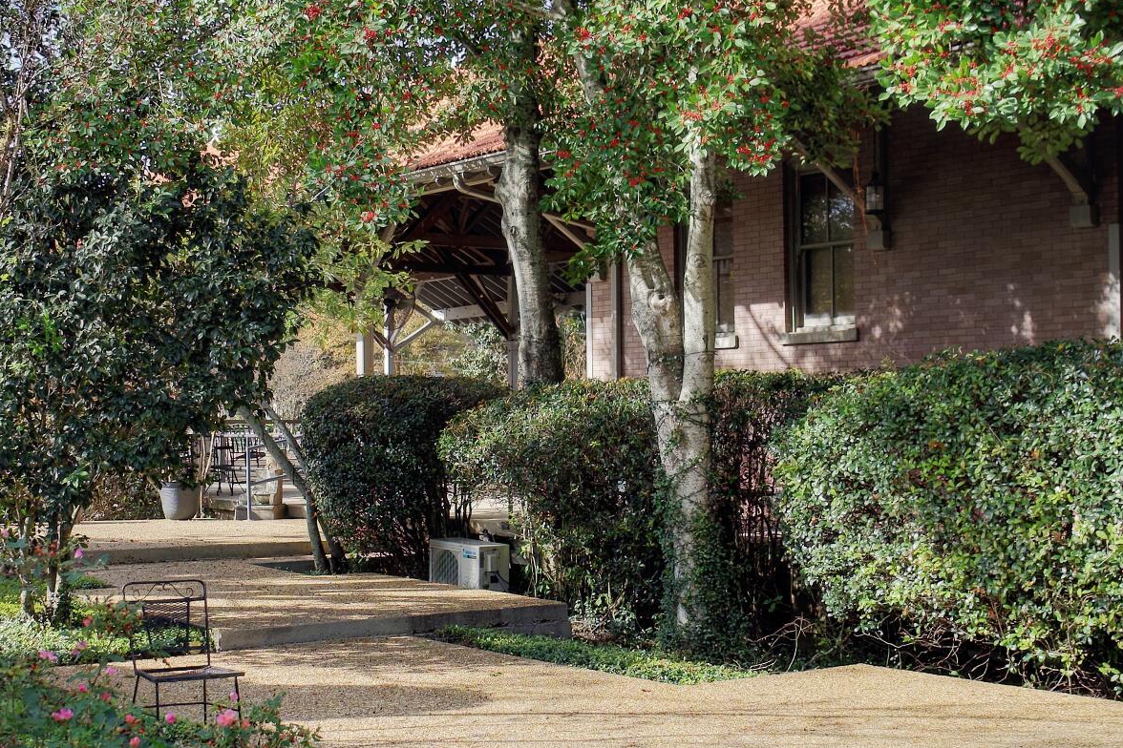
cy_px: 398
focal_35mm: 51
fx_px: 1591
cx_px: 481
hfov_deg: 38.8
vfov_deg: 26.5
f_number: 4.5
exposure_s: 1/320
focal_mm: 20
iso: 100
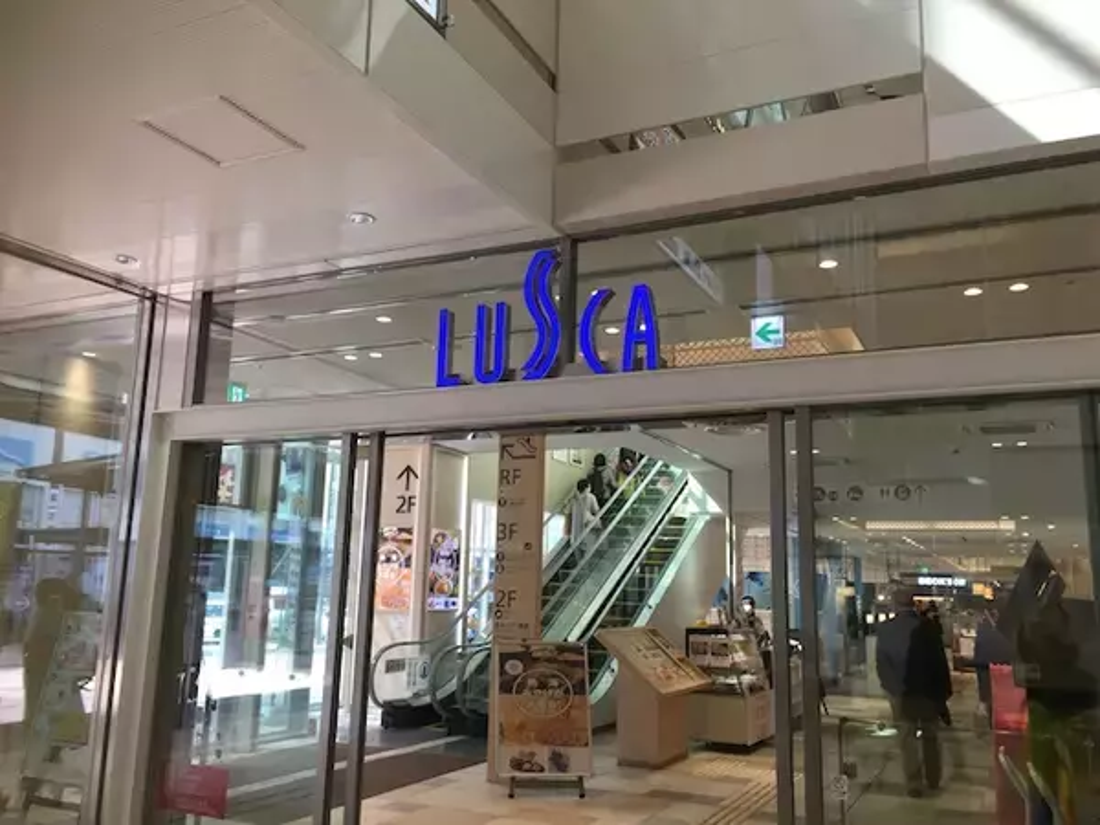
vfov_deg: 48.2
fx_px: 922
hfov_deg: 61.7
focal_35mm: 29
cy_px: 412
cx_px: 550
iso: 40
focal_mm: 4.15
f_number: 2.2
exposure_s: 1/120
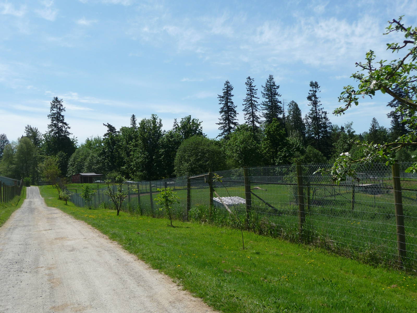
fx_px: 458
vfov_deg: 37.7
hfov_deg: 49.0
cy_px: 156
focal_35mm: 38
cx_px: 208
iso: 100
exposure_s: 1/1300
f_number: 3.8
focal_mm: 6.3
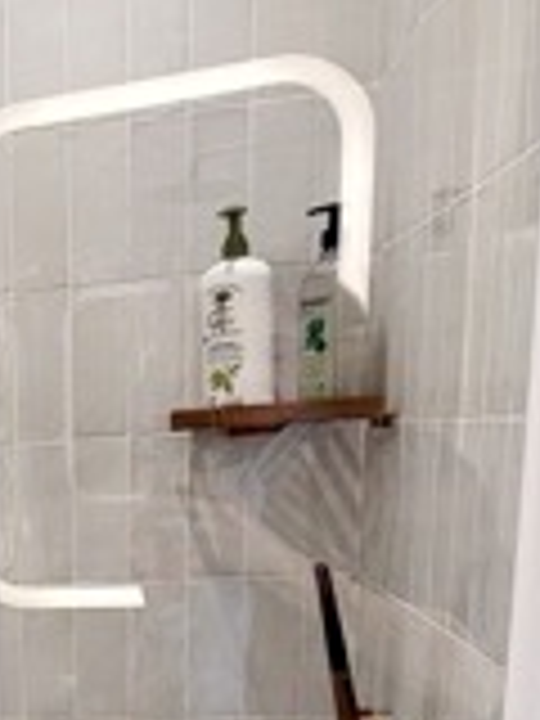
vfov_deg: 33.8
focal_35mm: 52
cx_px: -234
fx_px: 1082
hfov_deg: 23.4
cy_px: 711
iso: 100
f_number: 2.2
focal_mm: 1.74
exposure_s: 1/50
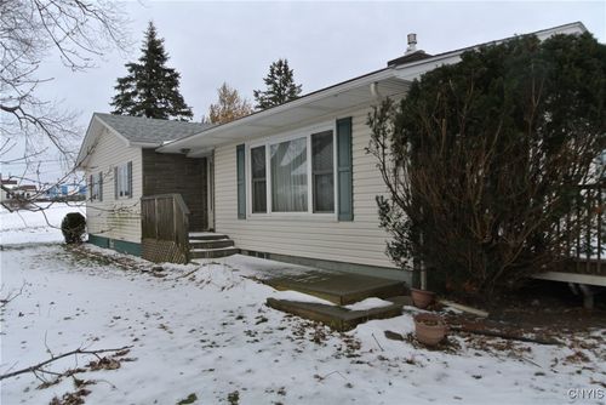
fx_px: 455
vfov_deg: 48.0
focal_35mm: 27
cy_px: 202
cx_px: 303
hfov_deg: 67.4
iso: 200
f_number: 3.5
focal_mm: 10
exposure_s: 1/100
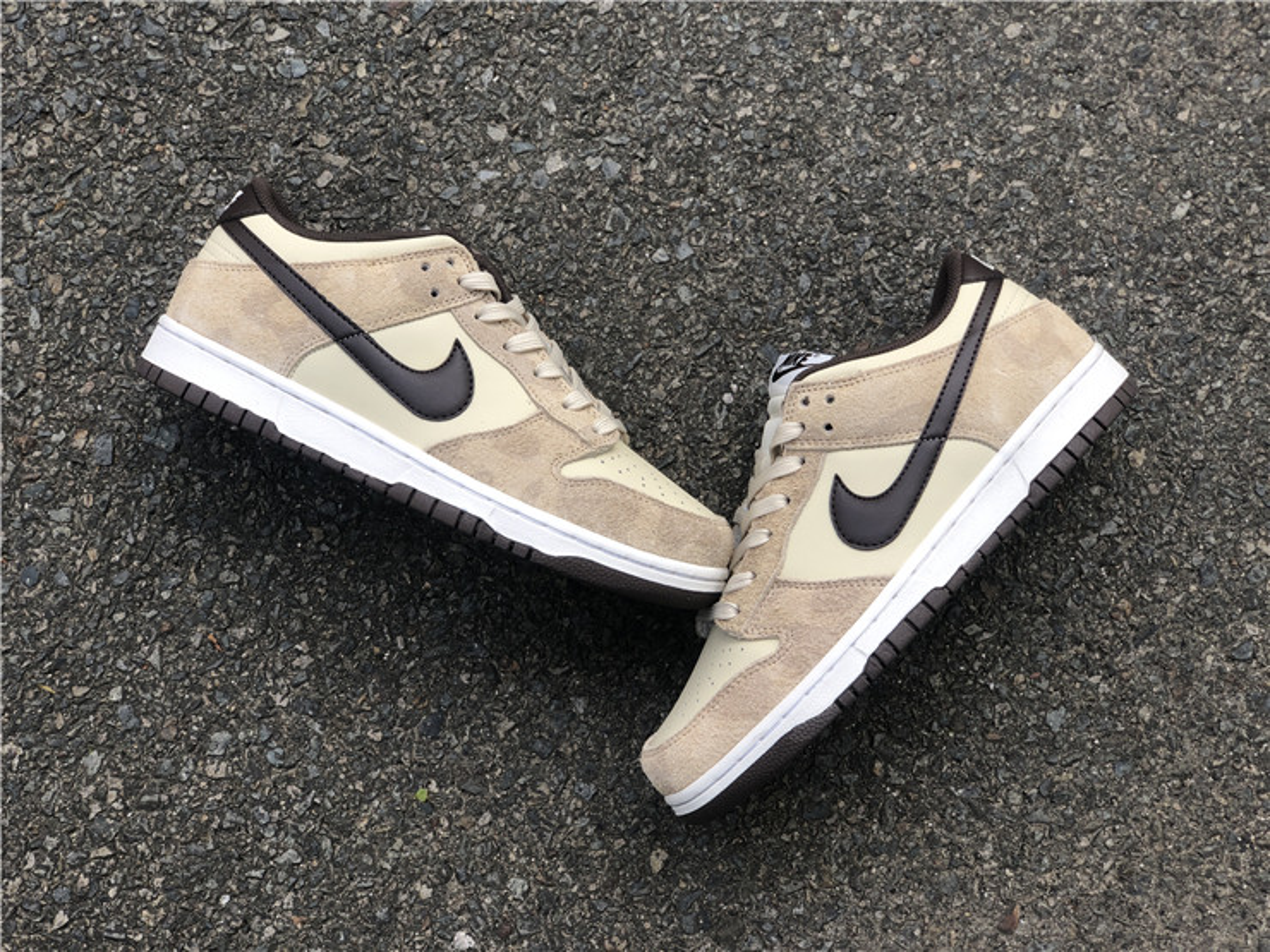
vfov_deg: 28.0
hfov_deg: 36.8
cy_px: 476
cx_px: 635
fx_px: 1908
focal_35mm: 52
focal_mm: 6
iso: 16
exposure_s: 1/122
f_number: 2.4
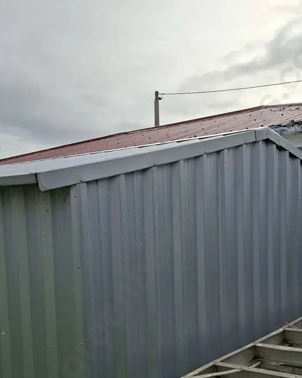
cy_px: 235
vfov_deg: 52.3
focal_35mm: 34
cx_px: 172
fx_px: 380
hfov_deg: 43.3
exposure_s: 1/3731
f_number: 1.8
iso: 50
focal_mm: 5.54
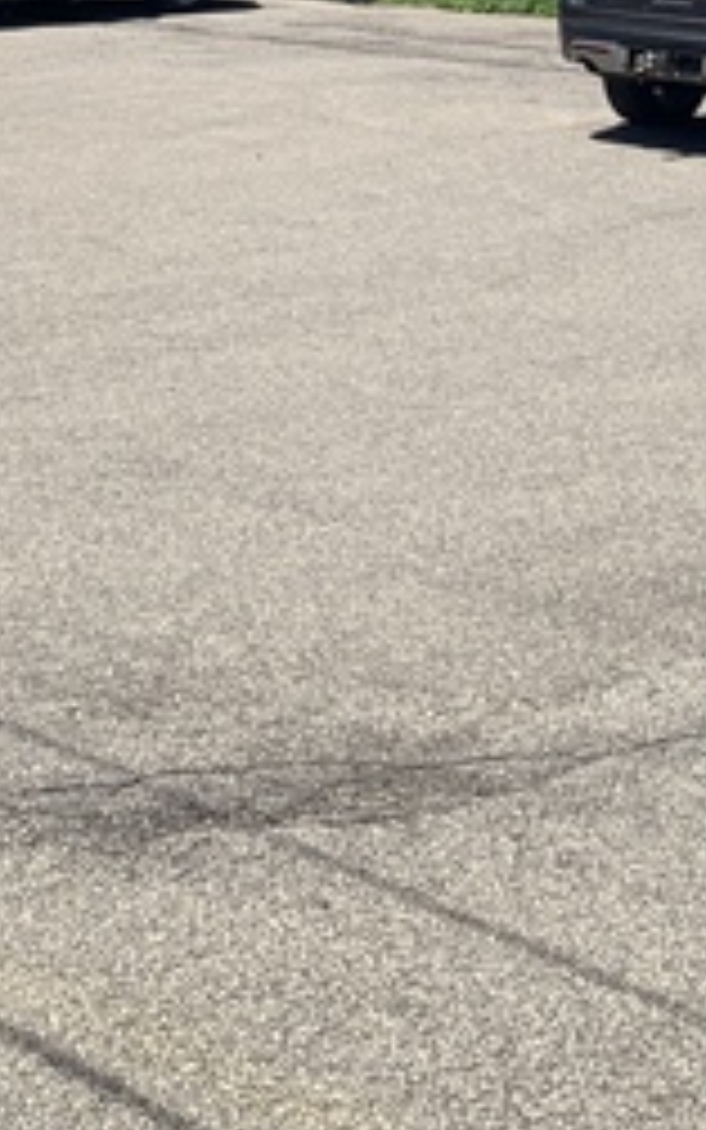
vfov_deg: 22.3
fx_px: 2708
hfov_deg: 14.8
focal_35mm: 88
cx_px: 540
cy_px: -95
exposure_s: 1/2421
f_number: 1.8
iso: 25
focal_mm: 4.25
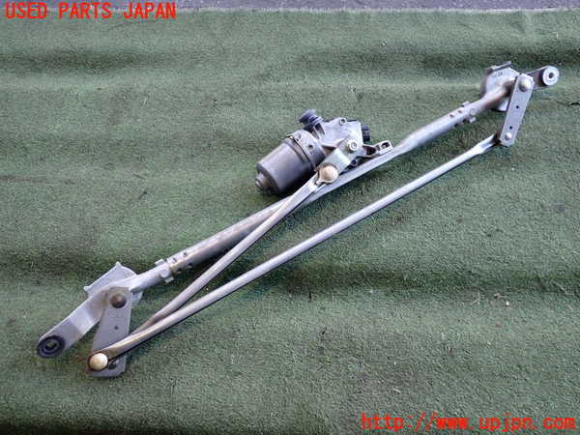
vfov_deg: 46.8
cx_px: 290
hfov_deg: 60.0
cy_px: 218
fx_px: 503
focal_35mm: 30
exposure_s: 1/100
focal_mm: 5.4
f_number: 2.3
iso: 200
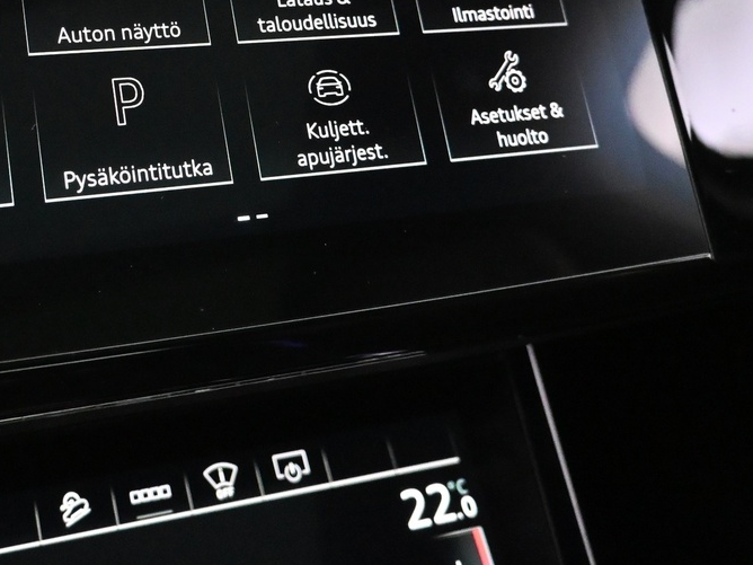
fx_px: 1218
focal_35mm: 56
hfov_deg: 33.5
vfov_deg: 24.6
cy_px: -29
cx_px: 167
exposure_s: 1/60
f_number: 3.5
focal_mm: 16
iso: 6400
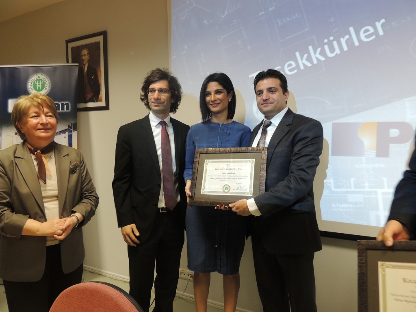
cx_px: 208
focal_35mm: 24
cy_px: 156
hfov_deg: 71.6
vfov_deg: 56.8
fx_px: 288
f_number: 3
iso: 280
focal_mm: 4.3
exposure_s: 1/30
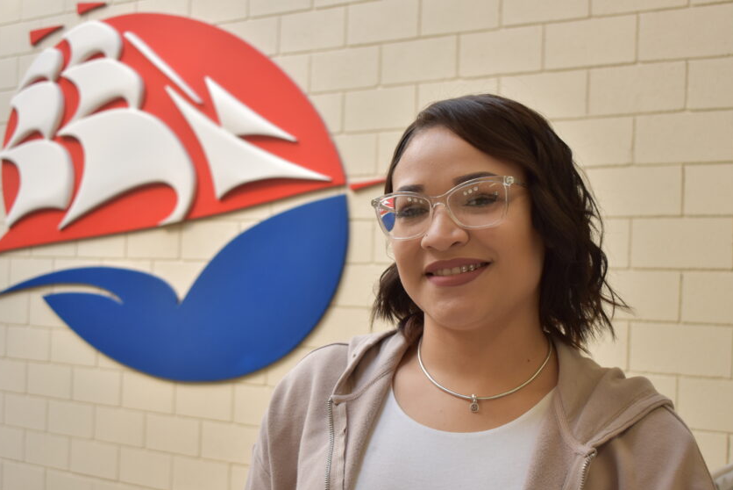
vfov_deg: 27.2
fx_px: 1010
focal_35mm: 50
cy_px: 286
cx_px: 366
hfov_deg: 39.9
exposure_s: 1/125
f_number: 4
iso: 360
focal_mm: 27
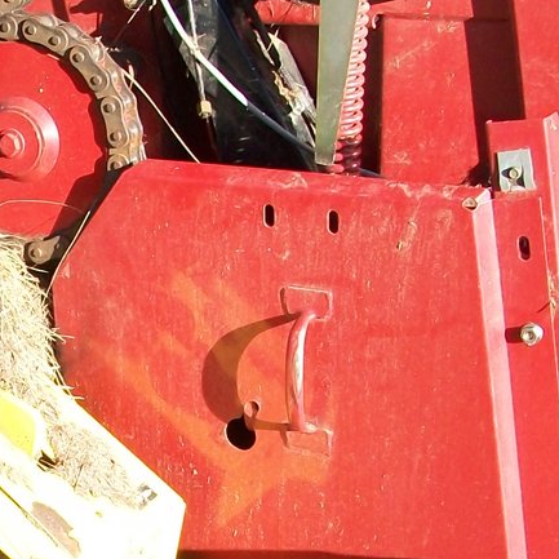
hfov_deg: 15.9
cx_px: -137
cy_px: 526
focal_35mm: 105
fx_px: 1918
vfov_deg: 16.3
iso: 80
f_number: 2.8
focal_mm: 5.7
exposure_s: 1/320
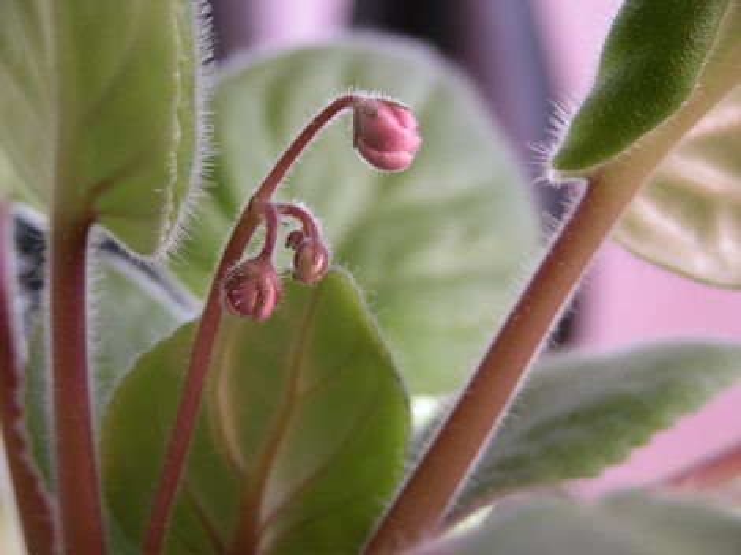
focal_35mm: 161
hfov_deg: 12.3
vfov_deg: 9.2
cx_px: 370
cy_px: 278
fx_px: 3445
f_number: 3.9
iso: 100
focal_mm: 41.1
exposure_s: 1/42.4
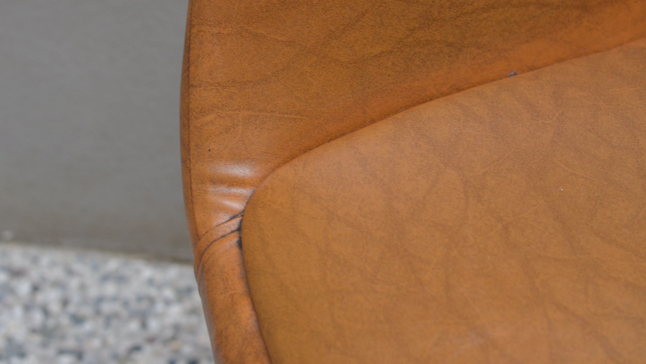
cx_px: 321
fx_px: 1353
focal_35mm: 79
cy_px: 161
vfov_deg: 15.3
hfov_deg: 26.9
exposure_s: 1/60
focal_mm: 50
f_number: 4
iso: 720
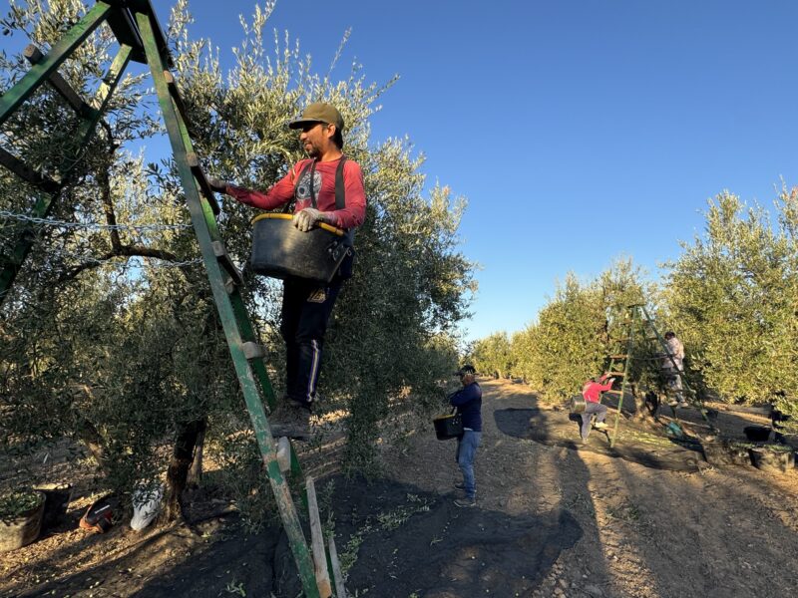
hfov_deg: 102.1
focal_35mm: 14
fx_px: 323
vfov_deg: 85.7
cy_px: 299
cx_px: 399
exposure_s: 1/525
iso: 40
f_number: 2.2
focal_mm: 2.22
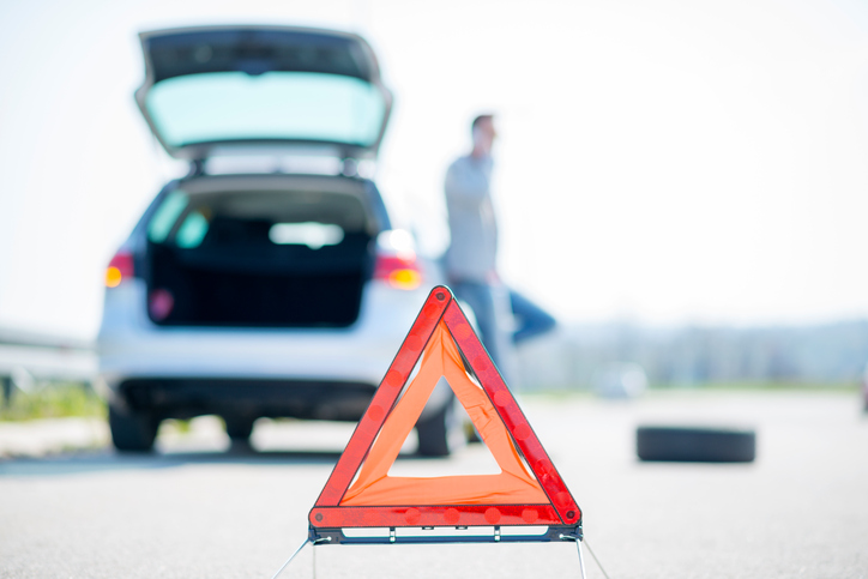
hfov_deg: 23.9
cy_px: 290
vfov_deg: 16.1
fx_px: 2050
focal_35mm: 85
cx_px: 434
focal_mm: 85
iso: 100
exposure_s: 1/1250
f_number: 2.2
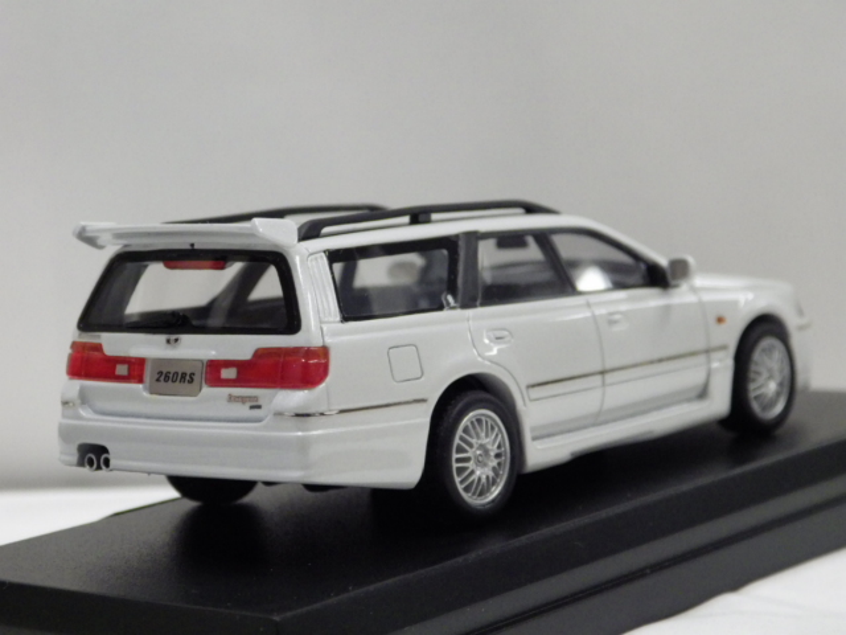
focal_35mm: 103
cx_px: 423
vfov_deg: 14.4
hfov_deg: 19.1
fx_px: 2517
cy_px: 318
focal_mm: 18.4
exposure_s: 1/60
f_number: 4.6
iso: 800
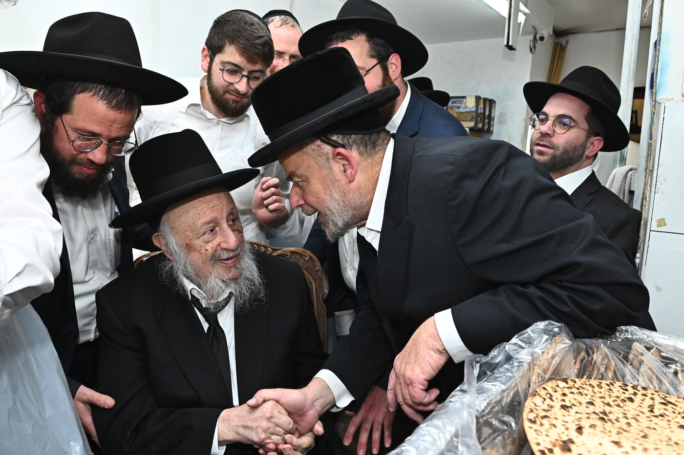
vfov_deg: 47.9
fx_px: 513
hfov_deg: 67.4
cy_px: 228
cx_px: 342
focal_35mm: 27
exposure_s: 1/200
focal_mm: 27
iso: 2500
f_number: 9
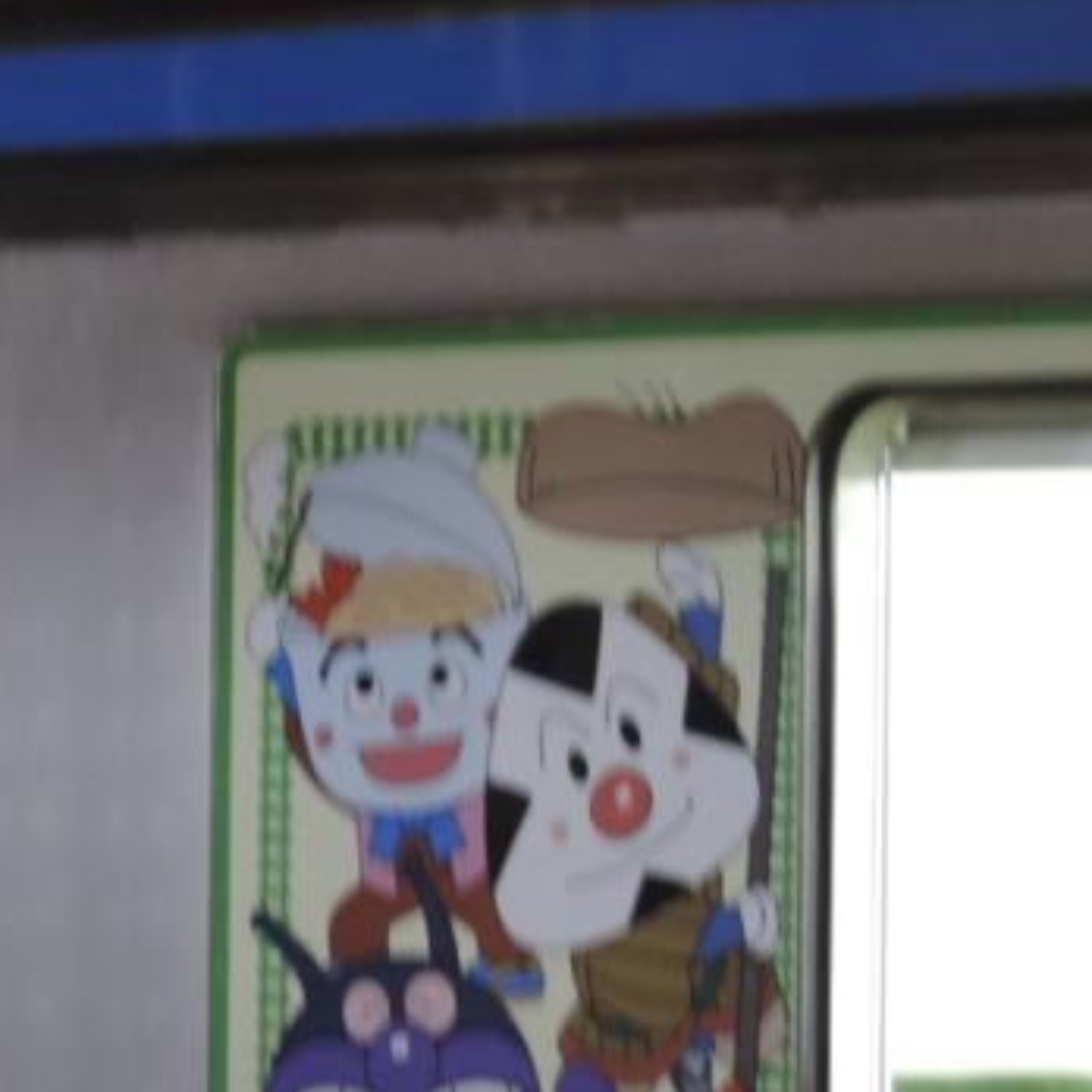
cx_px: -38
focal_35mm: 274
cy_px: 885
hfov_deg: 6.4
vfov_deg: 6.4
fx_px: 9779
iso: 800
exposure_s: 1/2
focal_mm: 24
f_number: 4.3
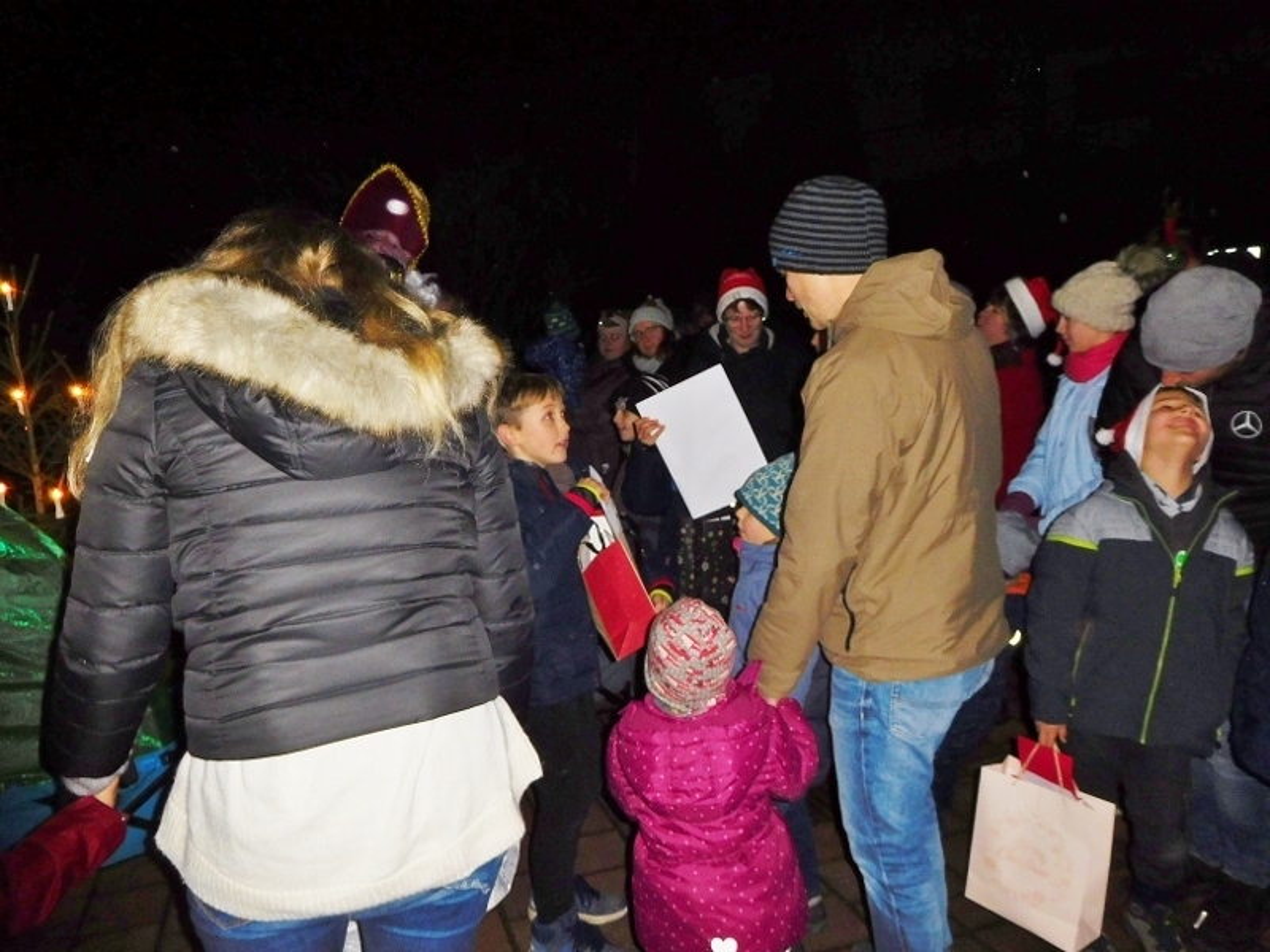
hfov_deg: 69.4
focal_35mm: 25
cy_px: 476
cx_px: 635
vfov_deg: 54.9
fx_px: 917
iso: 200
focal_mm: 4.5
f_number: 3.4
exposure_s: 1/30
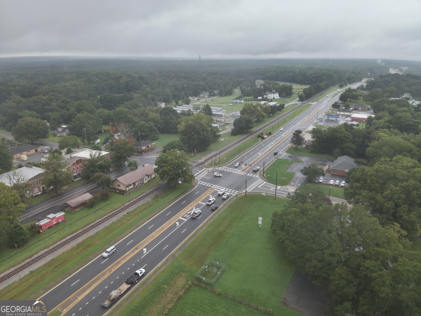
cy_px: 158
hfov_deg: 71.6
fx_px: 292
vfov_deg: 56.8
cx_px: 210
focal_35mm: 24
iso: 100
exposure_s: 1/250
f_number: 2.8
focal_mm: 4.4
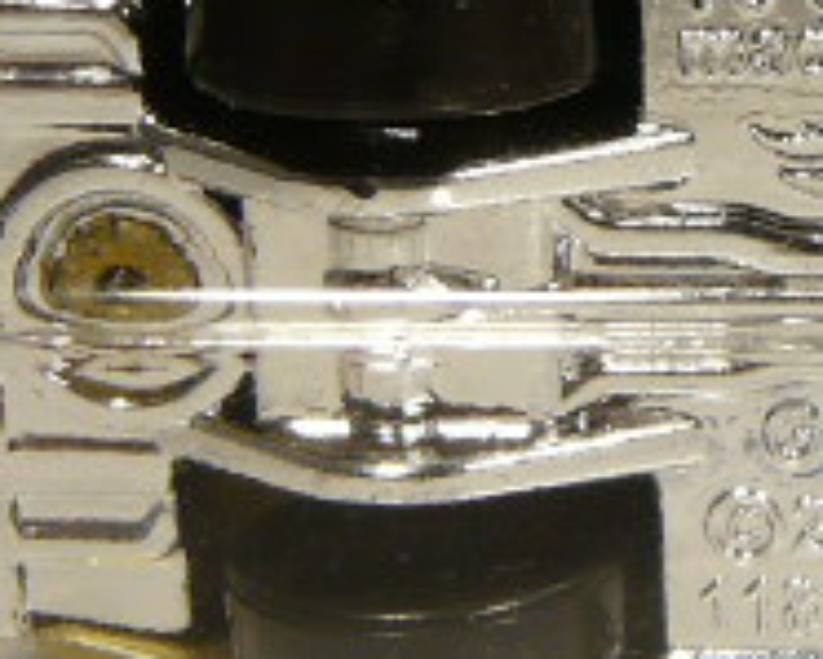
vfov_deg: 11.7
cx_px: 1053
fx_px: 3193
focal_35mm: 131
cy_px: 49
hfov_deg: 14.1
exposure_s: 1/125
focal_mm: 4.6
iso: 100
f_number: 2.8
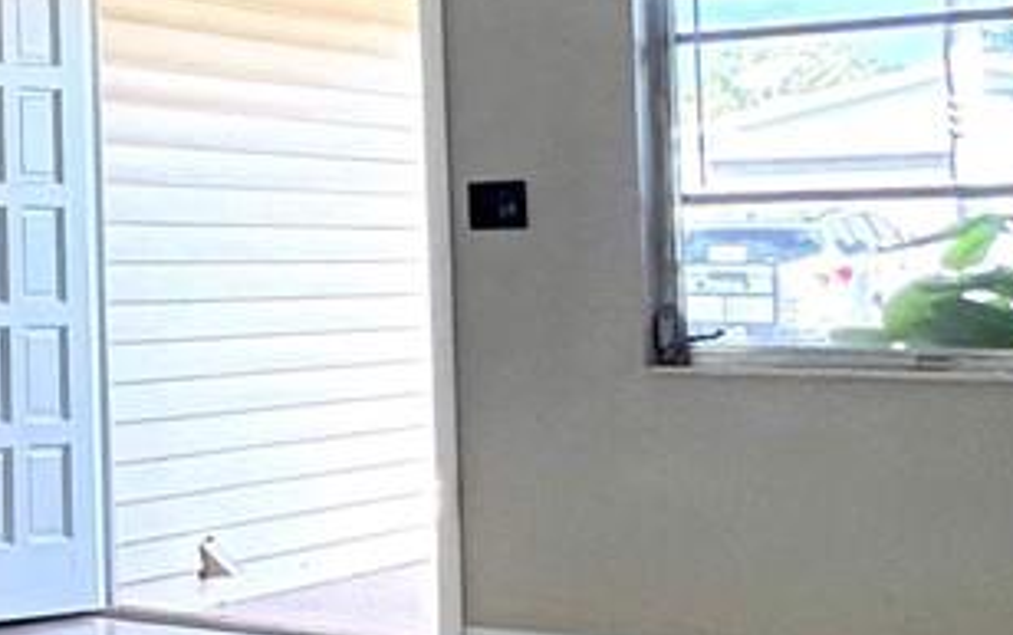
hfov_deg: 17.9
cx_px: -1043
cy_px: 217
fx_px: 2127
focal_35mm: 77
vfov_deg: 16.9
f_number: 2.2
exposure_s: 1/120
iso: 125
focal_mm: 2.22
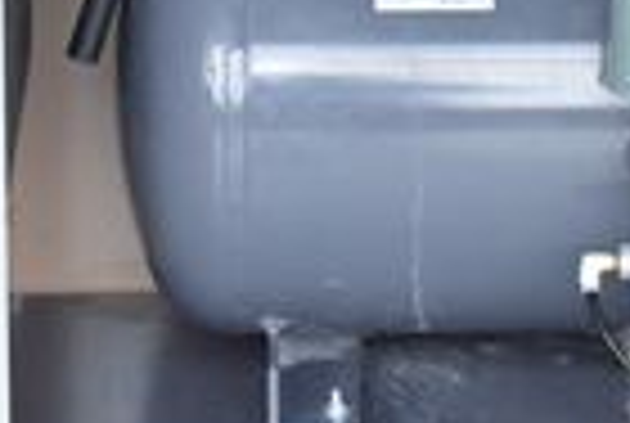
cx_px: 540
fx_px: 6099
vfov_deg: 4.0
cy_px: -72
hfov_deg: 5.9
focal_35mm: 348
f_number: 6.3
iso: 1250
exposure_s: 1/800
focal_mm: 65
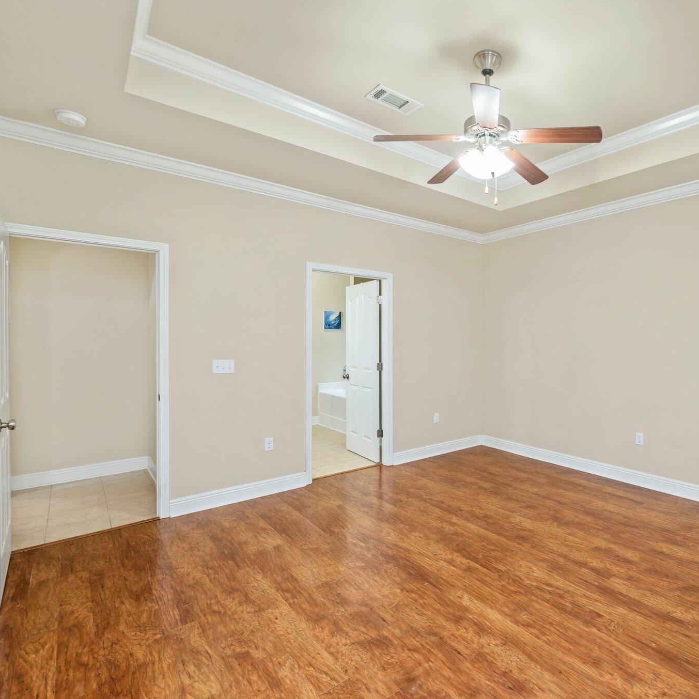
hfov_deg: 77.4
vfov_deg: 80.7
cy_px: 350
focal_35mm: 18
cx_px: 481
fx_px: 411
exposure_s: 1/25
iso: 500
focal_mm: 14
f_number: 8
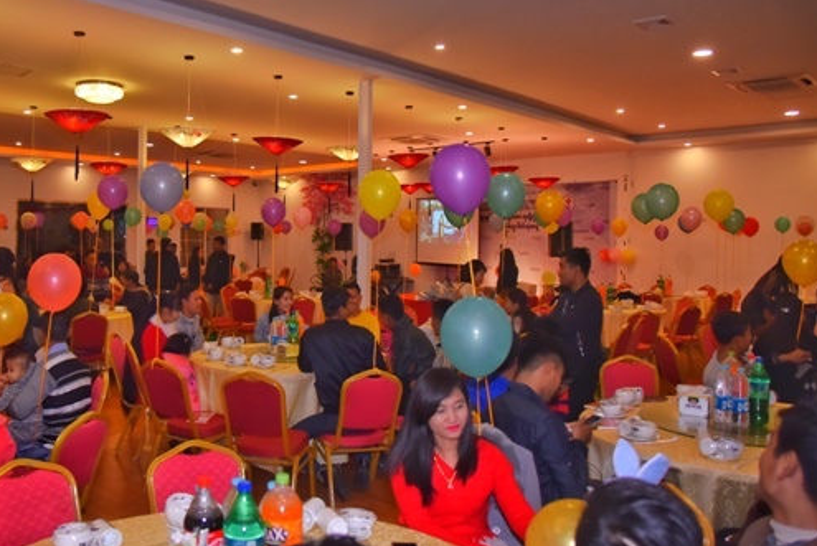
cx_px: 312
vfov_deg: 42.3
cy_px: 233
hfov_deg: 59.5
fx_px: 704
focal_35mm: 31
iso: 1600
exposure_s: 1/250
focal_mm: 24
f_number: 4
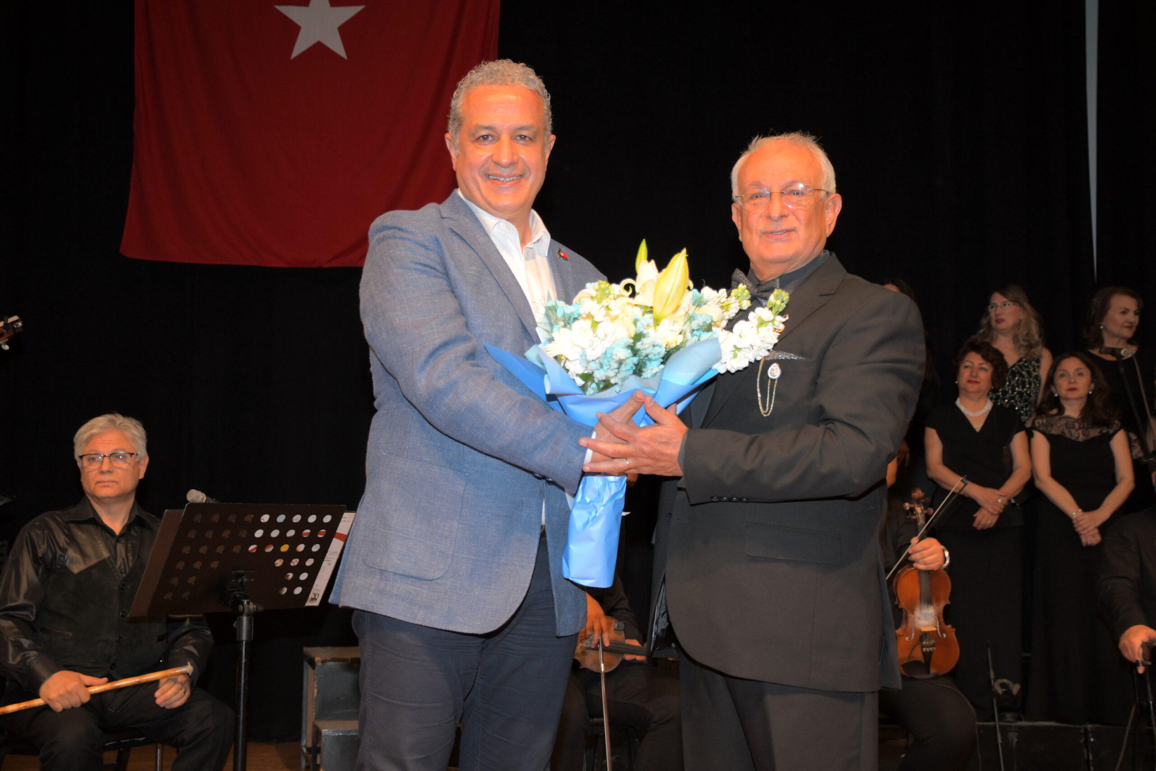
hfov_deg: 41.1
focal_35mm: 48
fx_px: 1541
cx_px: 578
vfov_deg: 28.1
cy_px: 386
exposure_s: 1/60
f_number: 5
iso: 200
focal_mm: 32
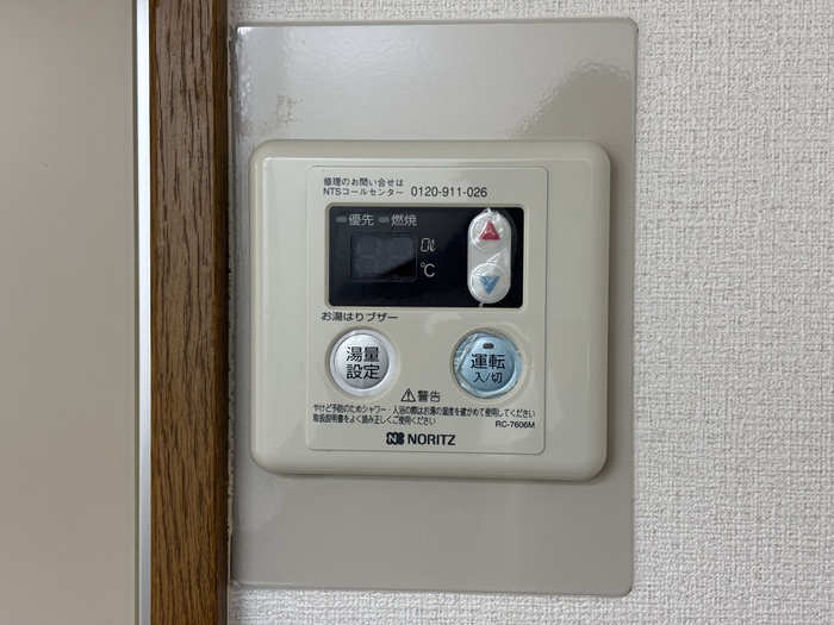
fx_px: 1253
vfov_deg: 28.0
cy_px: 312
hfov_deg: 36.8
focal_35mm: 52
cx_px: 417
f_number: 1.6
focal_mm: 5.96
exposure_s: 1/40
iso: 125
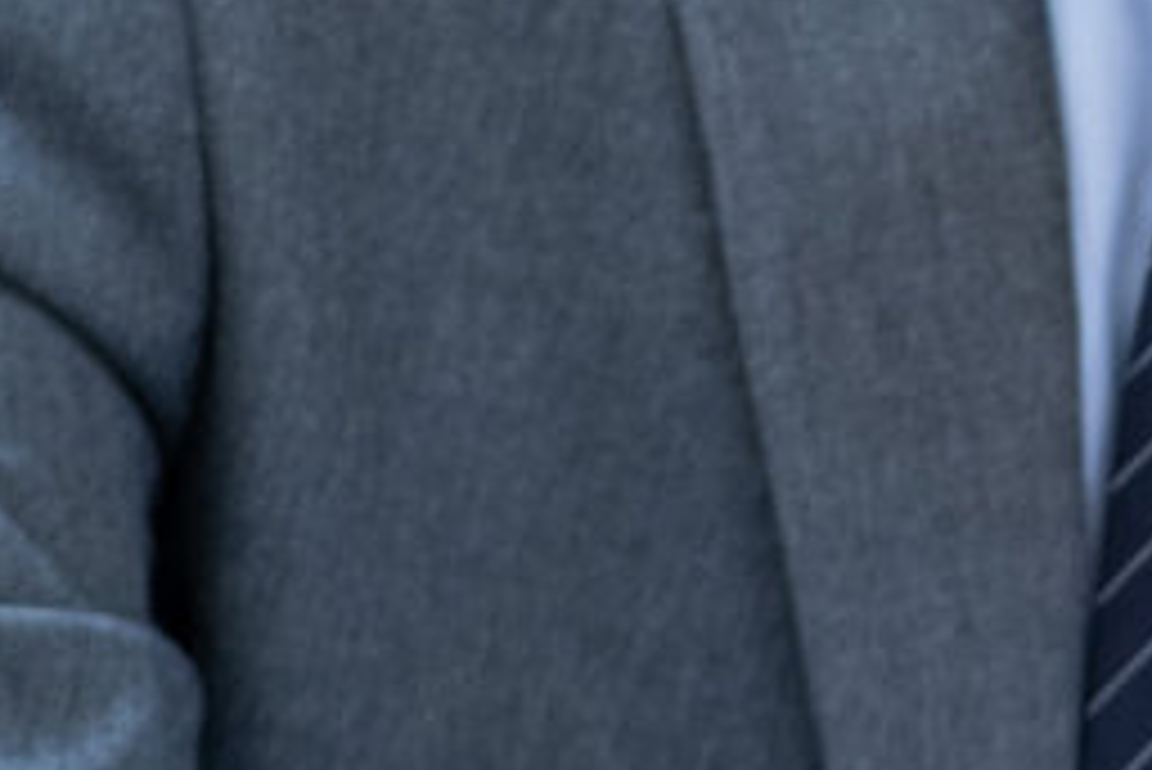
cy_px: -119
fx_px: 25581
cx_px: 3150
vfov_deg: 1.7
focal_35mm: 799
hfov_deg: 2.6
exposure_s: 1/250
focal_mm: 85
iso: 400
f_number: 1.8
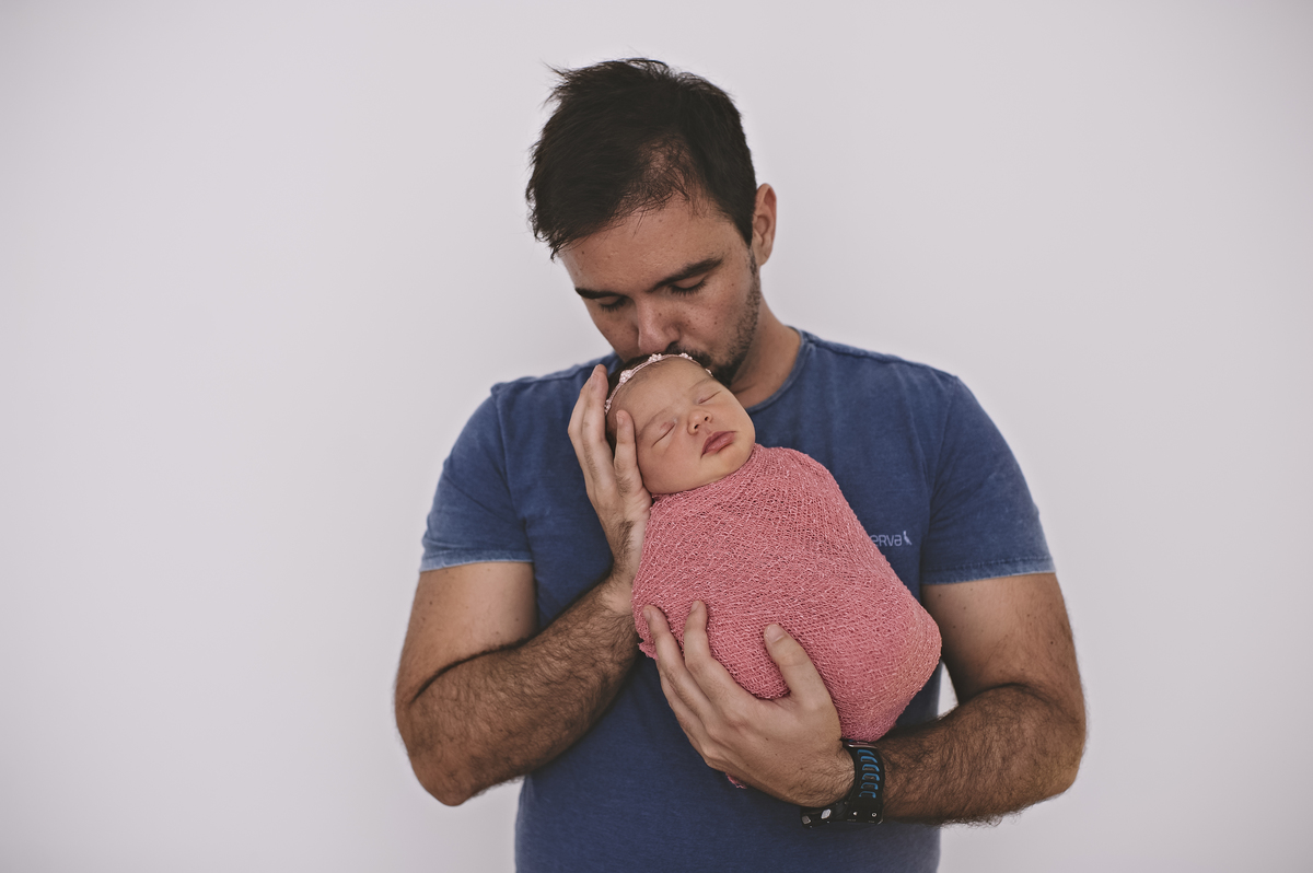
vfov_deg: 37.8
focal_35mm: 35
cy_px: 436
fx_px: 1275
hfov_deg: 54.5
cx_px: 656
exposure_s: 1/125
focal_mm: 35
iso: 200
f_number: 2.5
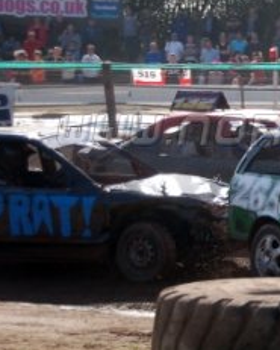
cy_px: 135
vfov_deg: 10.8
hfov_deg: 8.4
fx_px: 1853
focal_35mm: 179
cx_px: 478
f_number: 5
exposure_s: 1/1000
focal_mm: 46
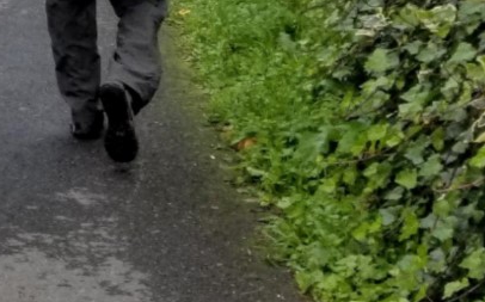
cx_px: -317
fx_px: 1809
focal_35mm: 137
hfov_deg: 14.0
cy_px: -284
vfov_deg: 9.0
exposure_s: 1/646
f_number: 1.7
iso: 50
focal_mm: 4.3
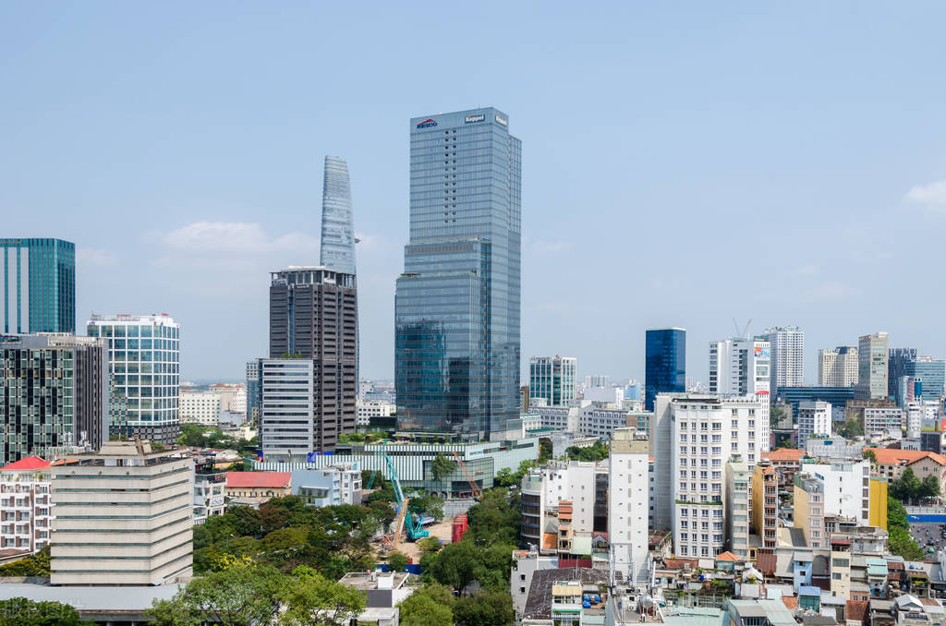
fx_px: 865
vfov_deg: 39.8
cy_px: 313
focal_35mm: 33
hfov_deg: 57.3
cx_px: 473
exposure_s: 1/160
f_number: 11
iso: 100
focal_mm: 22
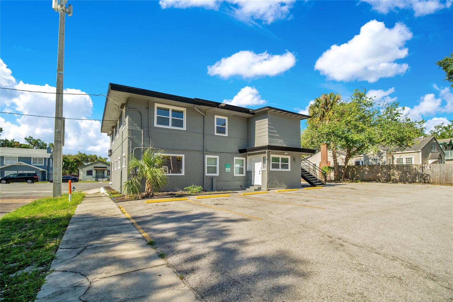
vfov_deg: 73.7
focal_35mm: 16
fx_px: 201
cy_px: 151
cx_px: 226
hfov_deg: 96.7
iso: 100
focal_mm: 16
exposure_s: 1/200
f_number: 4.5
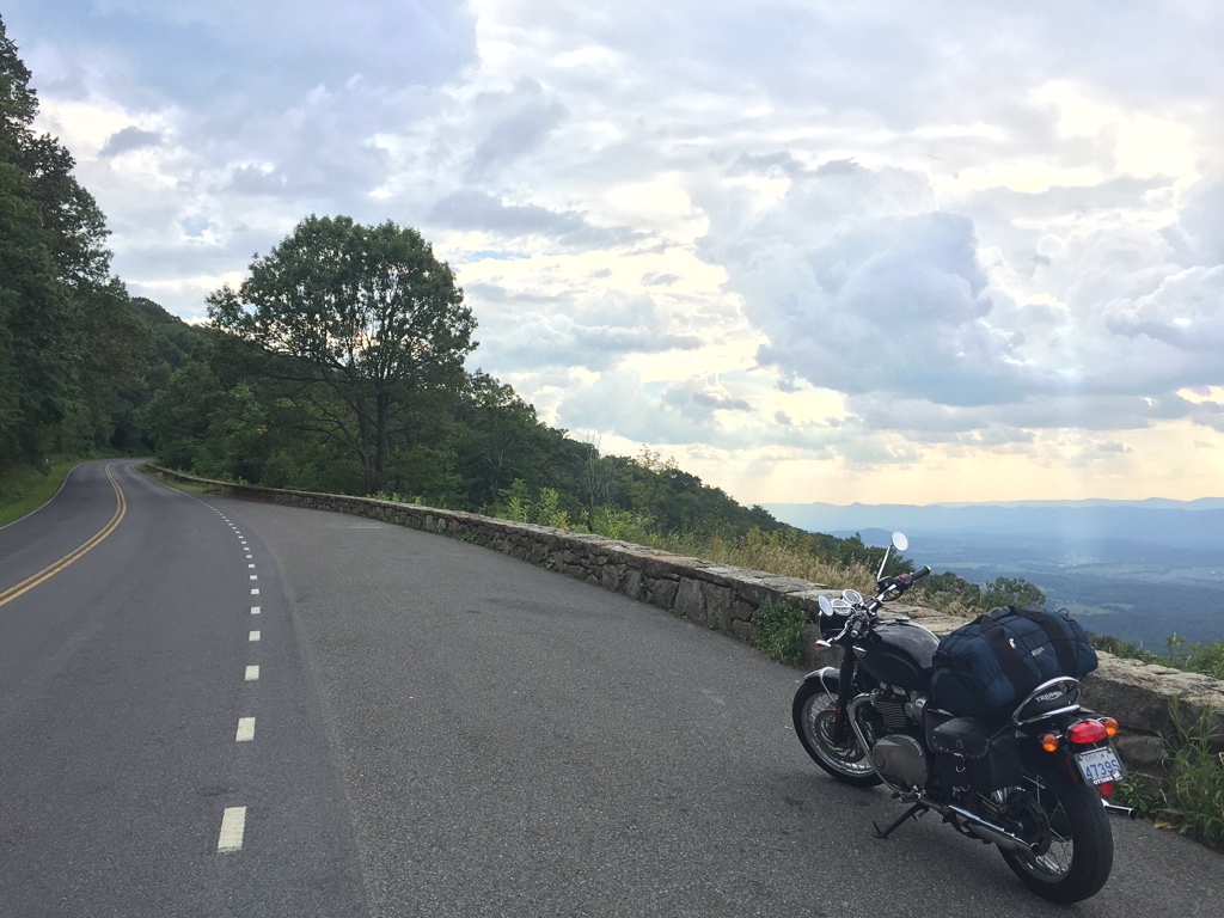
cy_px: 459
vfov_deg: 48.2
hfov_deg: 61.7
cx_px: 612
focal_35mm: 29
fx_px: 1025
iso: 32
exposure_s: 1/599
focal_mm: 4.15
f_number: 2.2
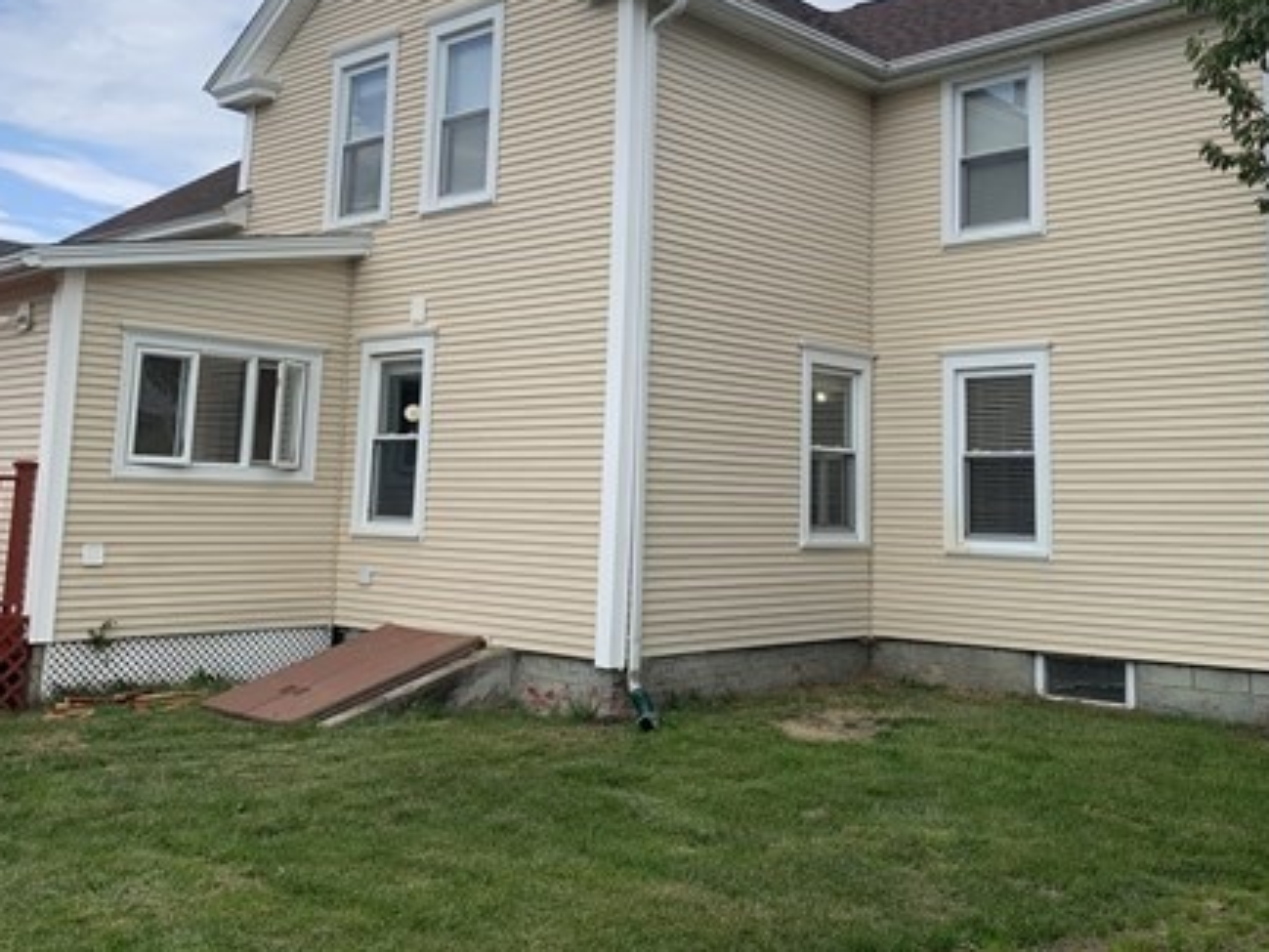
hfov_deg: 51.0
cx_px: 771
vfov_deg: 39.2
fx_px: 1320
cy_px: 310
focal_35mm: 36
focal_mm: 4.25
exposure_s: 1/2309
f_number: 1.8
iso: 25
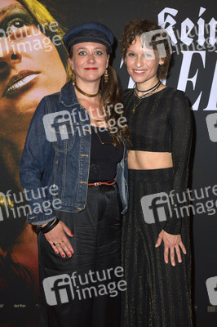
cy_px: 164
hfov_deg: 20.6
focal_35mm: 66
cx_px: 108
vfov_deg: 30.5
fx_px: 598
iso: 640
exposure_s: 1/160
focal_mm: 66
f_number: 5.6
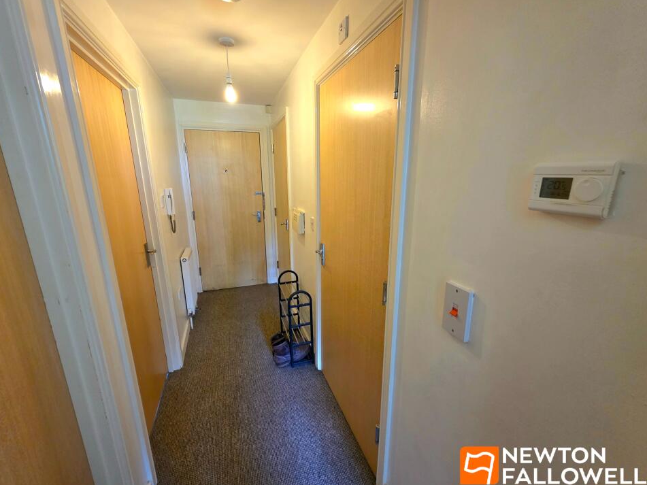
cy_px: 244
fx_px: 262
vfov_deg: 85.7
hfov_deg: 102.1
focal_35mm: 14
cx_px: 321
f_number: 1.9
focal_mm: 2.2
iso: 500
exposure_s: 1/50.3
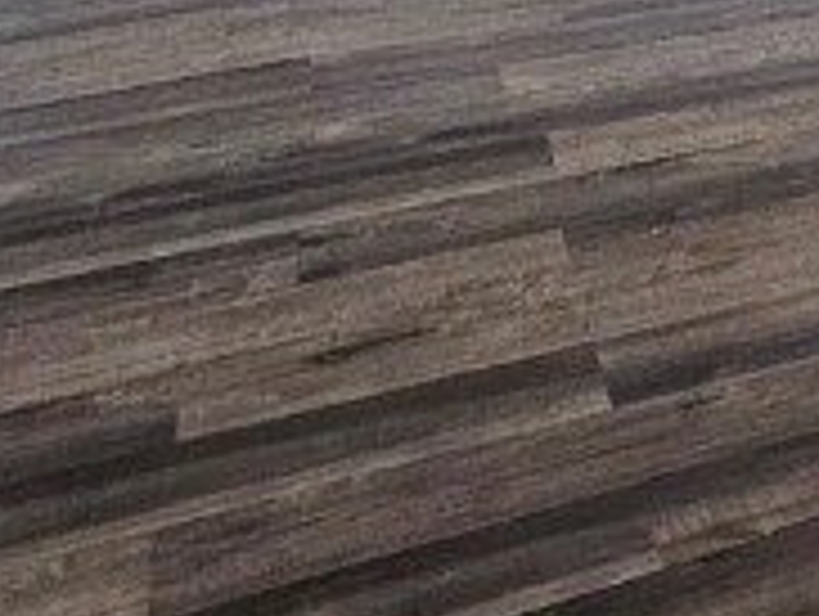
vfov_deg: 16.1
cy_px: -585
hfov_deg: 17.0
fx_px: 1729
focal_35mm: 73
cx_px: 1760
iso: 250
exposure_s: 1/77.4
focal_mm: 2.2
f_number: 2.2
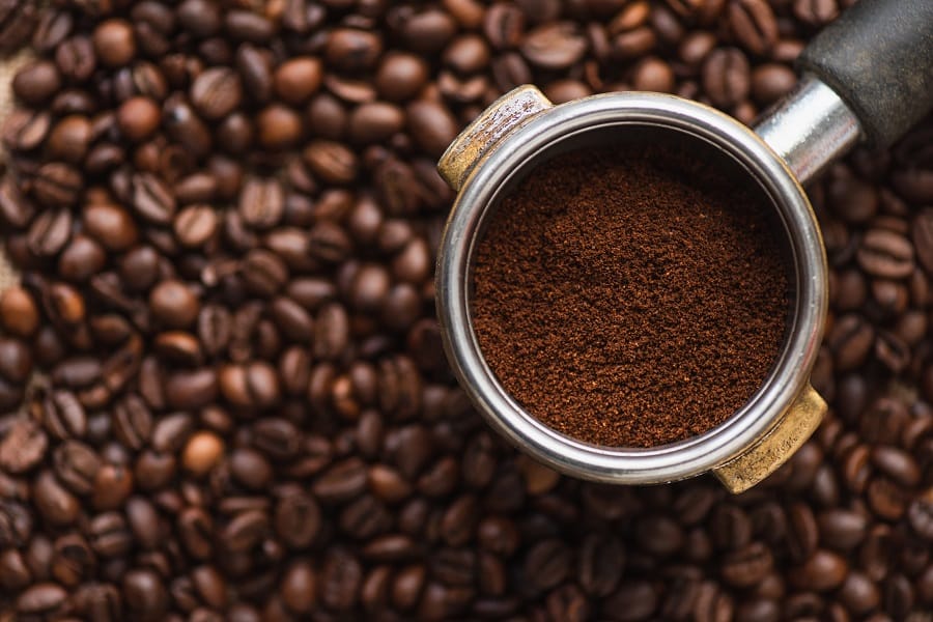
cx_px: 466
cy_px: 311
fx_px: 2721
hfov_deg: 19.5
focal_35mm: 105
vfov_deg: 13.0
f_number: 4
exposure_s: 1/200
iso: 320
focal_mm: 105
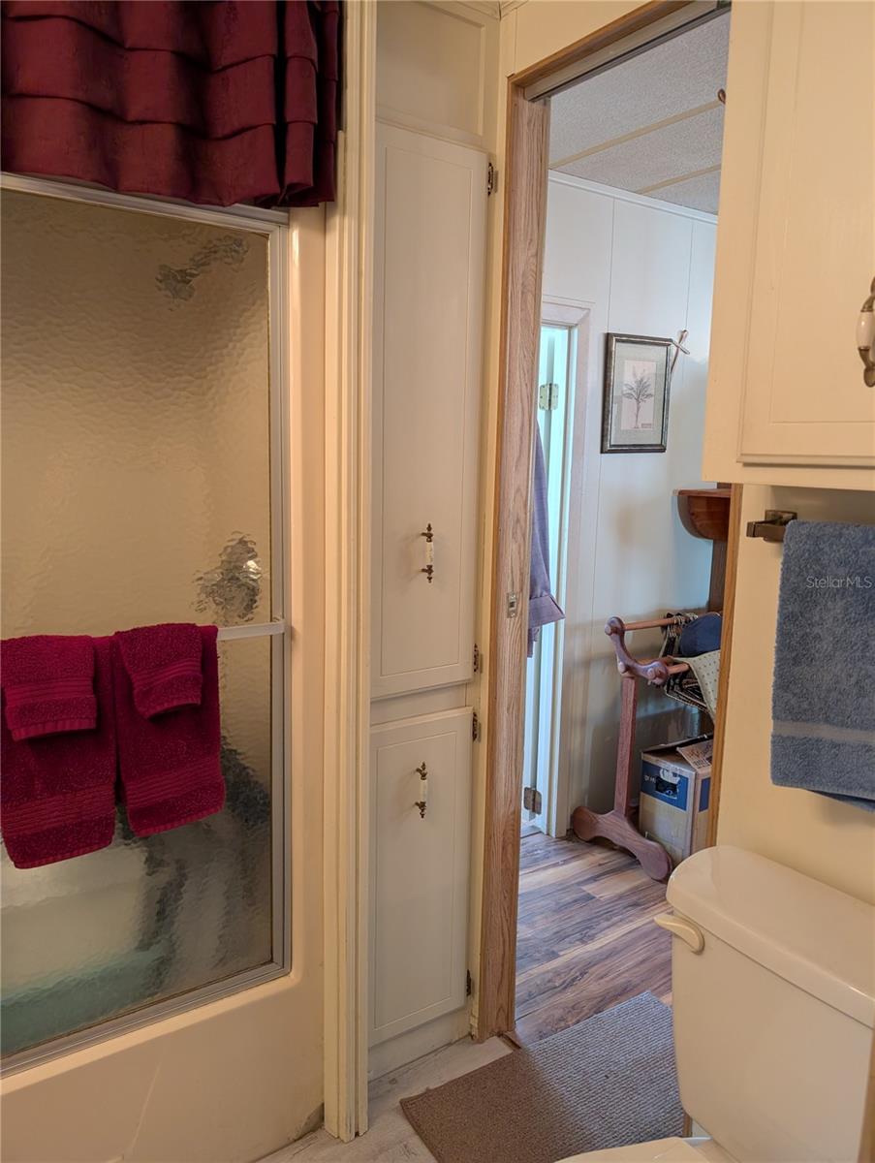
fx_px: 807
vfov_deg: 71.5
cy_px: 582
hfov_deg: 56.9
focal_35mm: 24
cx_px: 438
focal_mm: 6.9
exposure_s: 1/60
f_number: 1.68
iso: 51
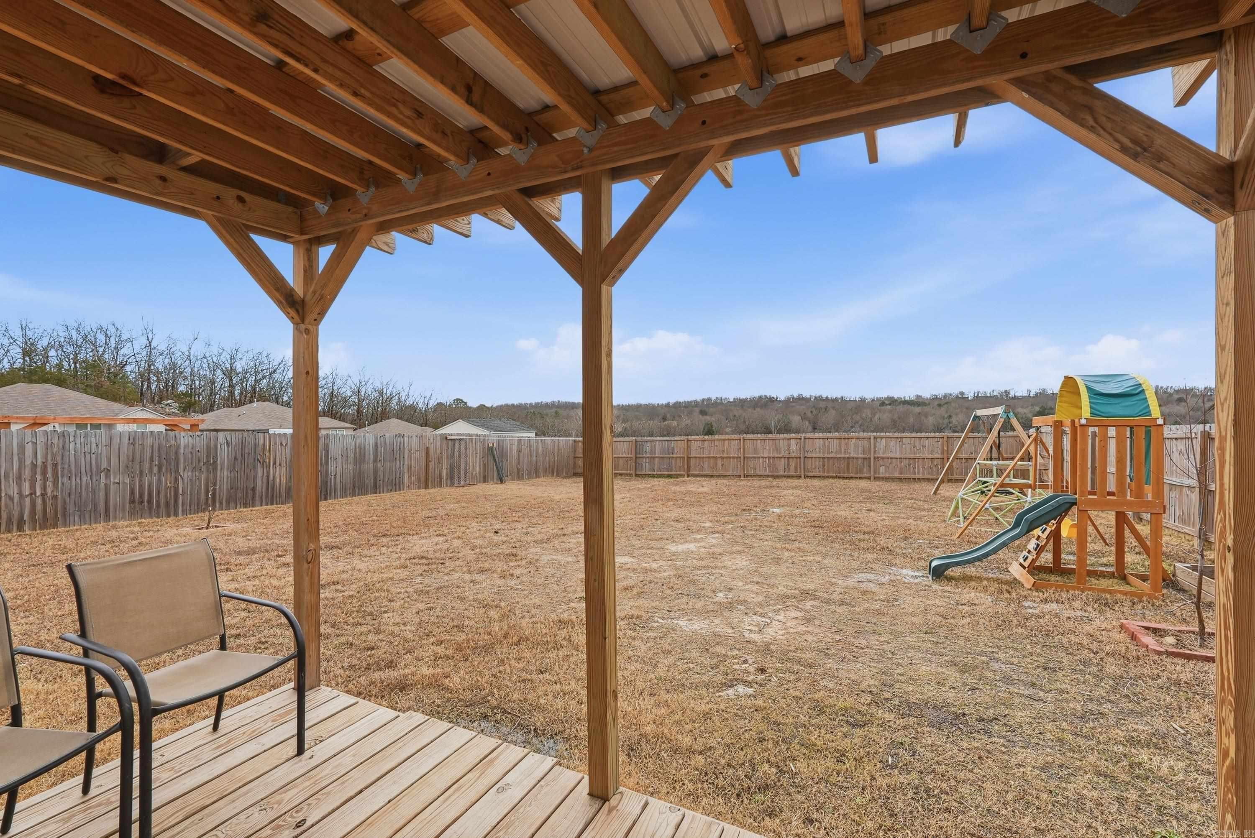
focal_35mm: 16
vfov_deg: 73.8
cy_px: 419
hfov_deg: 96.7
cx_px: 628
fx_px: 558
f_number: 9
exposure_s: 1/1000
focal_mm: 16
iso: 250
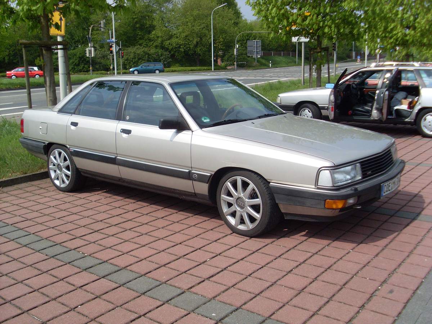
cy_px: 162
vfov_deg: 37.7
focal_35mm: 38
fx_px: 474
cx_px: 216
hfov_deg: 49.0
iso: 80
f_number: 7.7
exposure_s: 1/350
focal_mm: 6.3
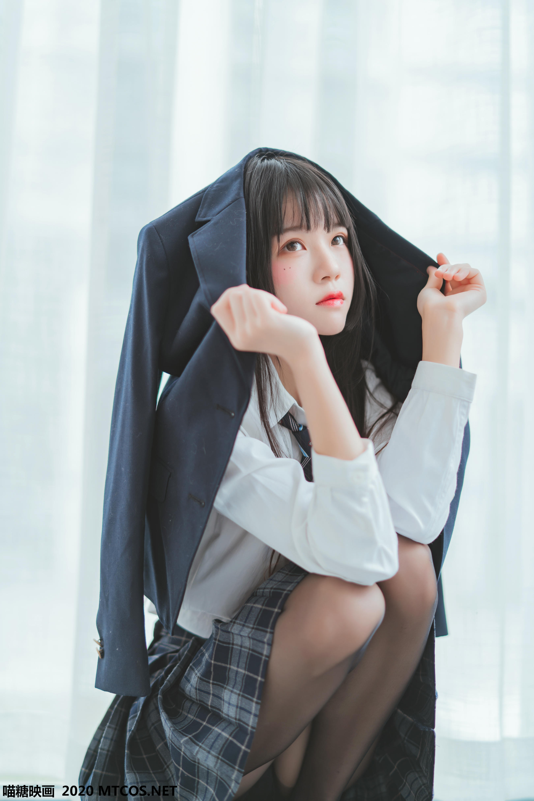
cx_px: 267
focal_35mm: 50
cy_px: 400
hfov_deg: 27.0
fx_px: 1112
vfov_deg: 39.6
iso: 100
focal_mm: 50
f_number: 1.4
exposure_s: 1/250
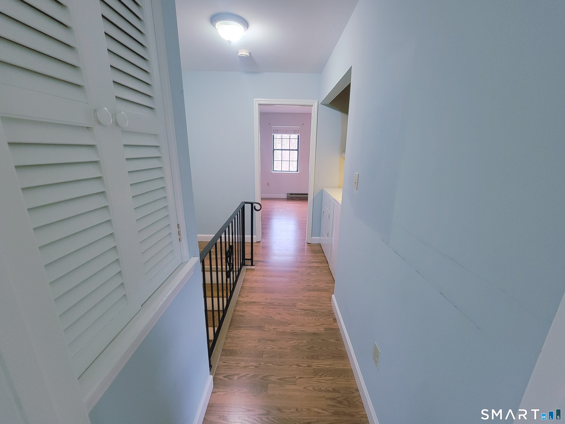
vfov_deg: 89.9
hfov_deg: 106.2
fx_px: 212
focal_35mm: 13
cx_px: 282
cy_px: 212
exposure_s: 1/30
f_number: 2.2
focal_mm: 2.2
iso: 400
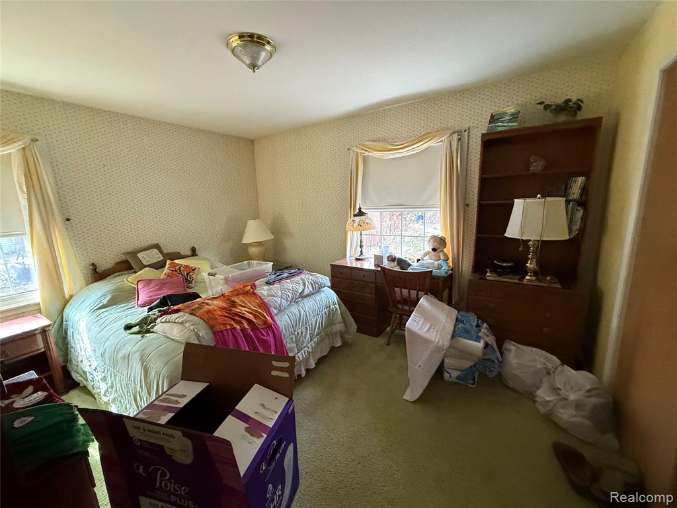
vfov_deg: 85.7
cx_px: 338
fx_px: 274
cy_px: 254
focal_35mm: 14
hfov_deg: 102.1
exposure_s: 1/60
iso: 640
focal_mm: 2.22
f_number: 2.2
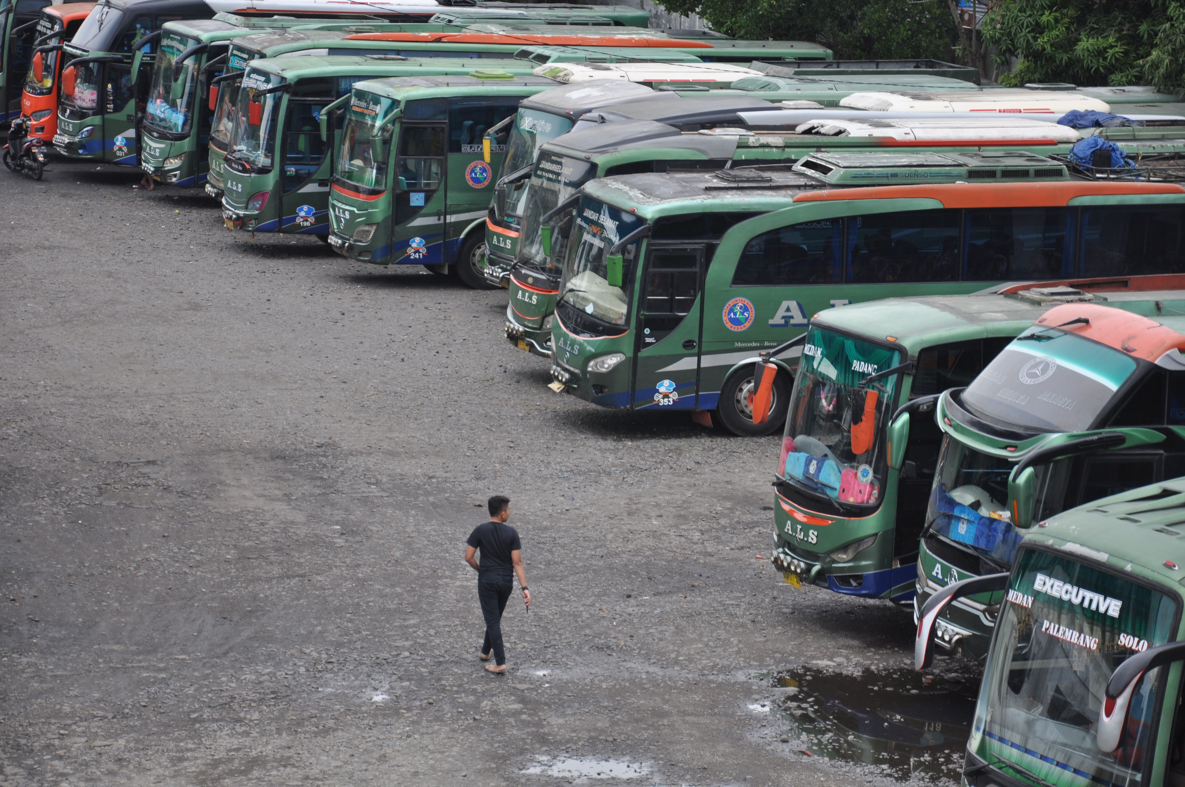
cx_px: 592
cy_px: 394
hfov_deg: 15.2
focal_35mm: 135
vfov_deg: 10.1
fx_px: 4438
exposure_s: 1/400
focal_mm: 90
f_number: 5.6
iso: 200
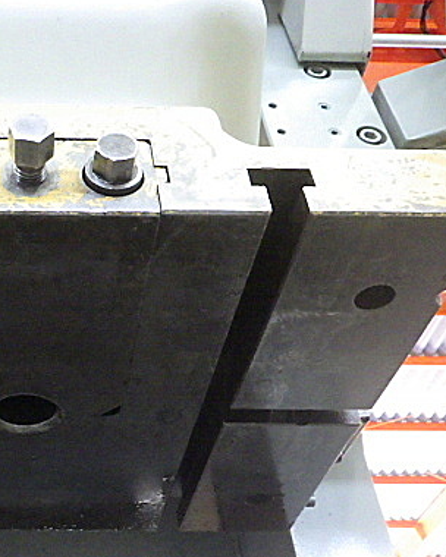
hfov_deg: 30.8
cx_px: 22
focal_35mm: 46
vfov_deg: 40.3
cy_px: 298
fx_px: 759
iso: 1600
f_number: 3.5
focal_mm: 5
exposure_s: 1/45
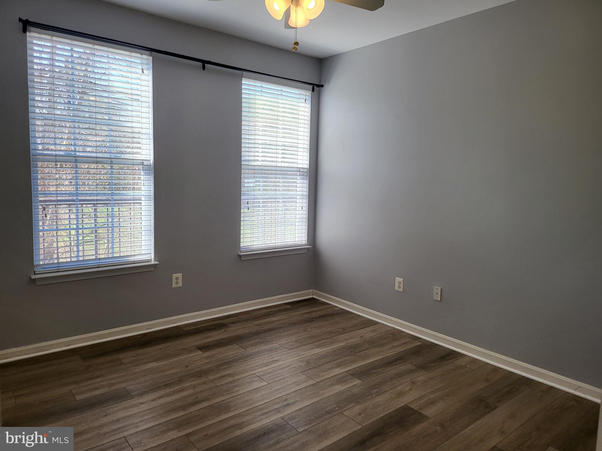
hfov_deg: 71.6
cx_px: 301
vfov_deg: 56.8
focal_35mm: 24
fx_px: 417
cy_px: 226
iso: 40
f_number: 1.8
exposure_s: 1/180
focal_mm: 5
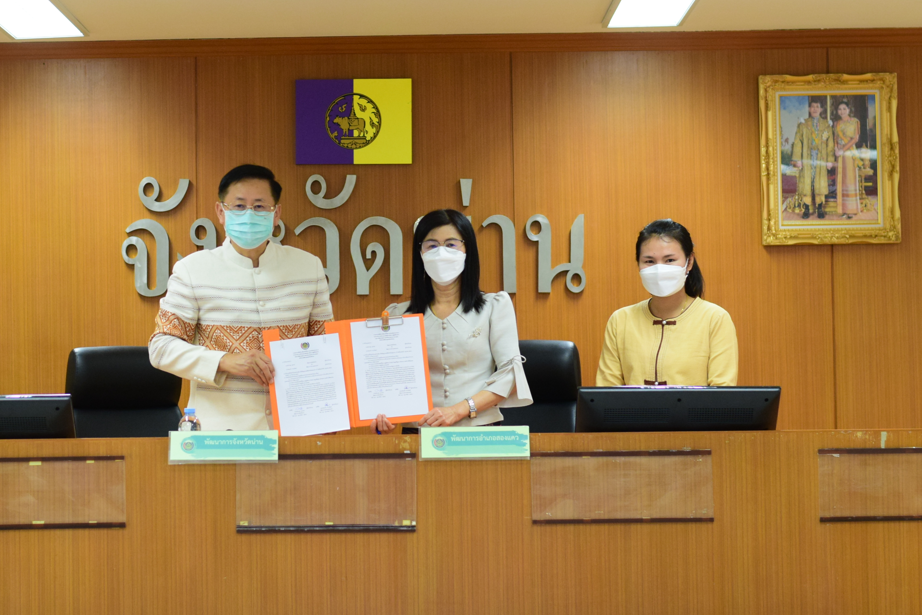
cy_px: 222
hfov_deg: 19.0
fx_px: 2741
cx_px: 315
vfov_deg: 12.8
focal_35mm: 107
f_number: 3.2
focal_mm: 50
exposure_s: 1/200
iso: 1000
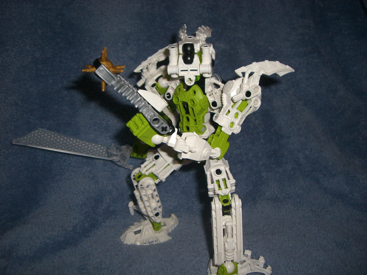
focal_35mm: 38
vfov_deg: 37.7
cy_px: 138
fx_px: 403
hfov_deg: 49.0
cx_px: 184
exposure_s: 1/60
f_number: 2.7
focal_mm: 6.2
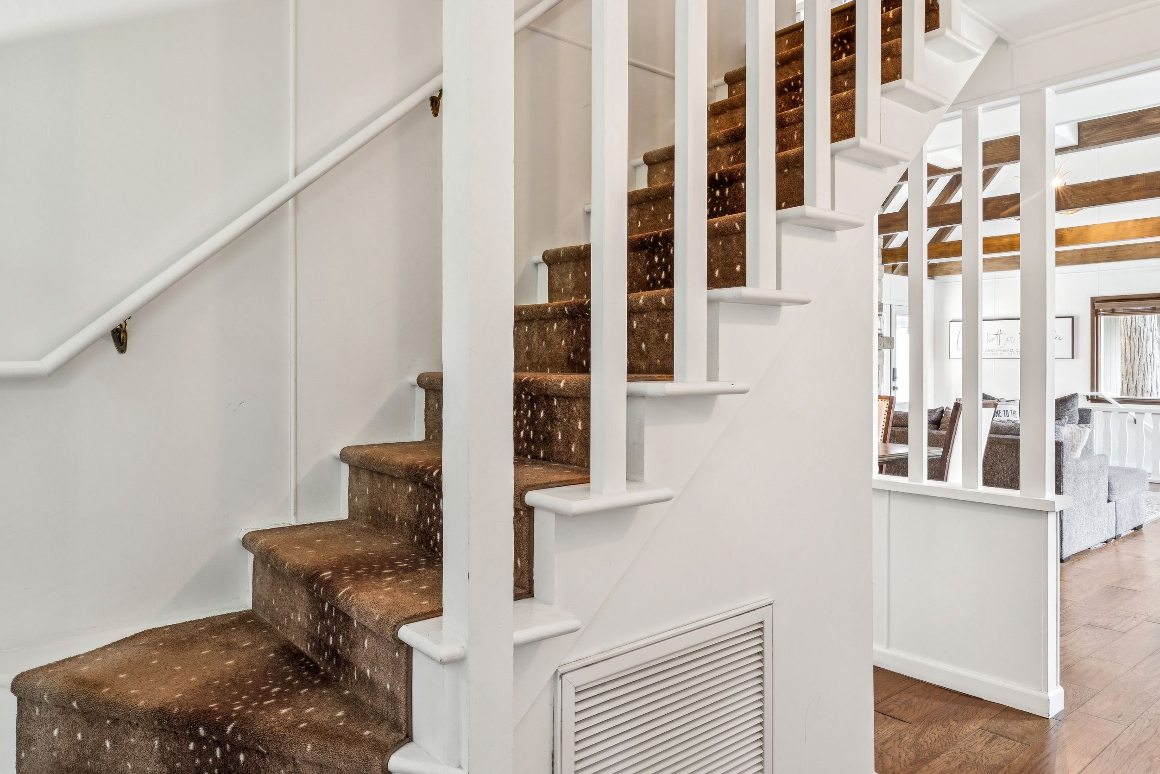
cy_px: 371
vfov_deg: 53.7
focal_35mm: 24
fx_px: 764
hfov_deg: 74.4
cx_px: 582
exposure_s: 1.6
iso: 100
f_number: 13
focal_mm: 16.5
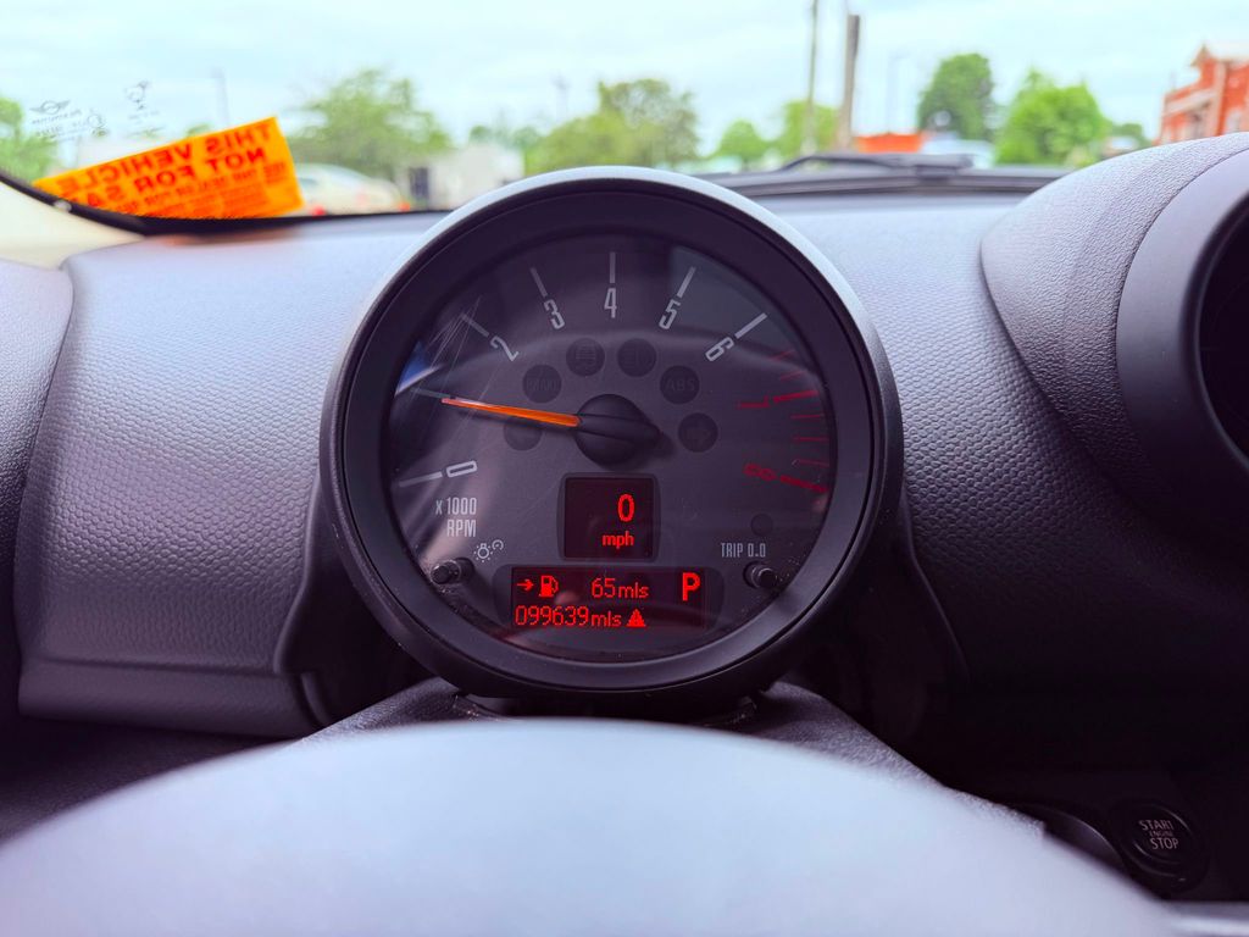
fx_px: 866
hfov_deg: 71.6
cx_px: 624
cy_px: 468
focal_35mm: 24
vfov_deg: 56.8
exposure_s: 1/419
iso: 80
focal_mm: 6.76
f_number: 1.78
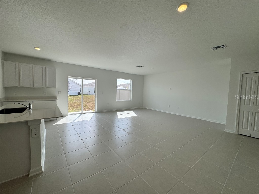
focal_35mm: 14
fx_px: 105
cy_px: 97
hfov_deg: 102.1
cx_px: 130
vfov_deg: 85.7
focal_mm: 2.22
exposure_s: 1/561
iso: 40
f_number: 2.2
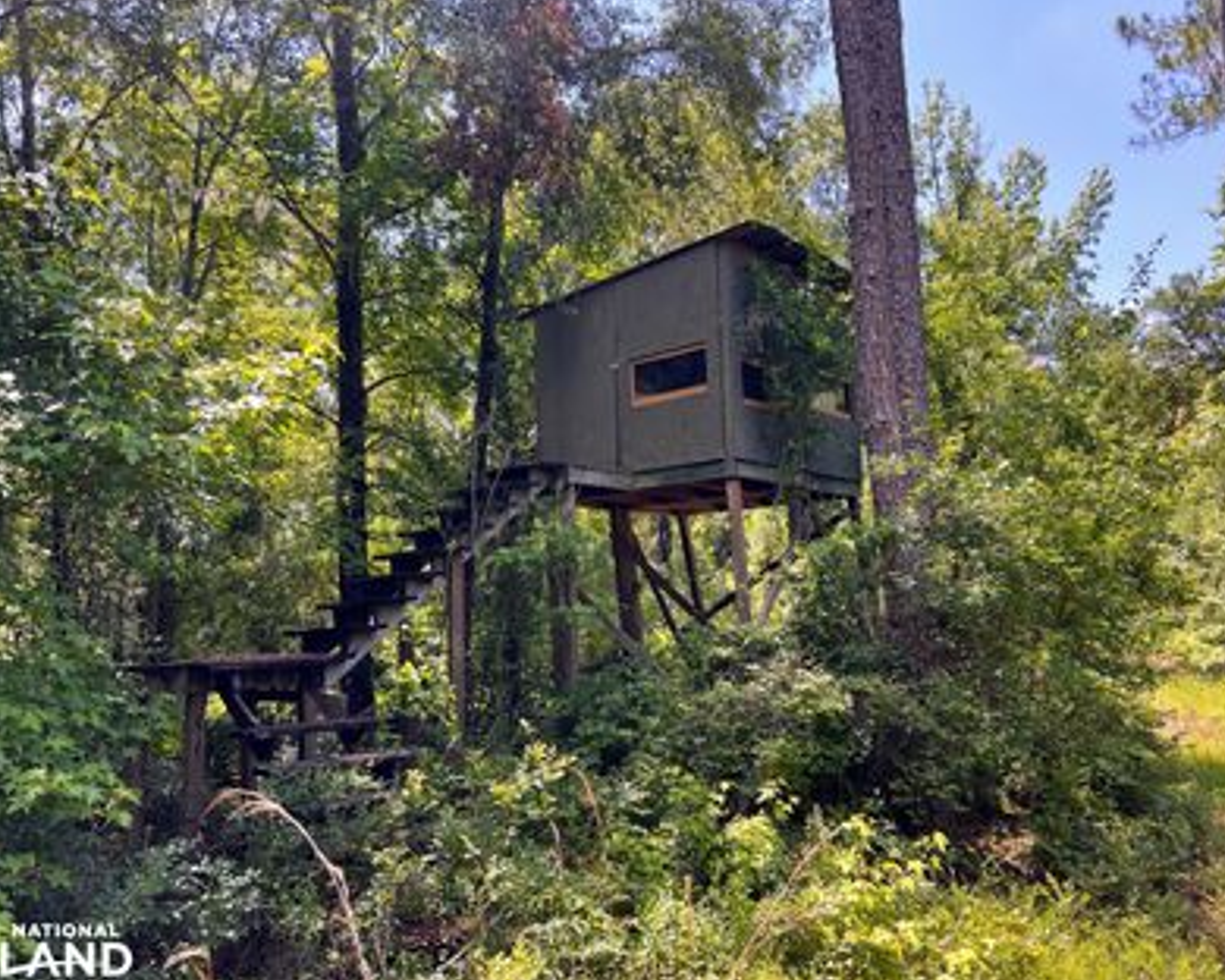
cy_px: 495
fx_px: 1015
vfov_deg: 51.5
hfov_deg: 62.1
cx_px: 666
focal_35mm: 28
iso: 50
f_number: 1.5
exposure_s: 1/567
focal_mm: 5.7
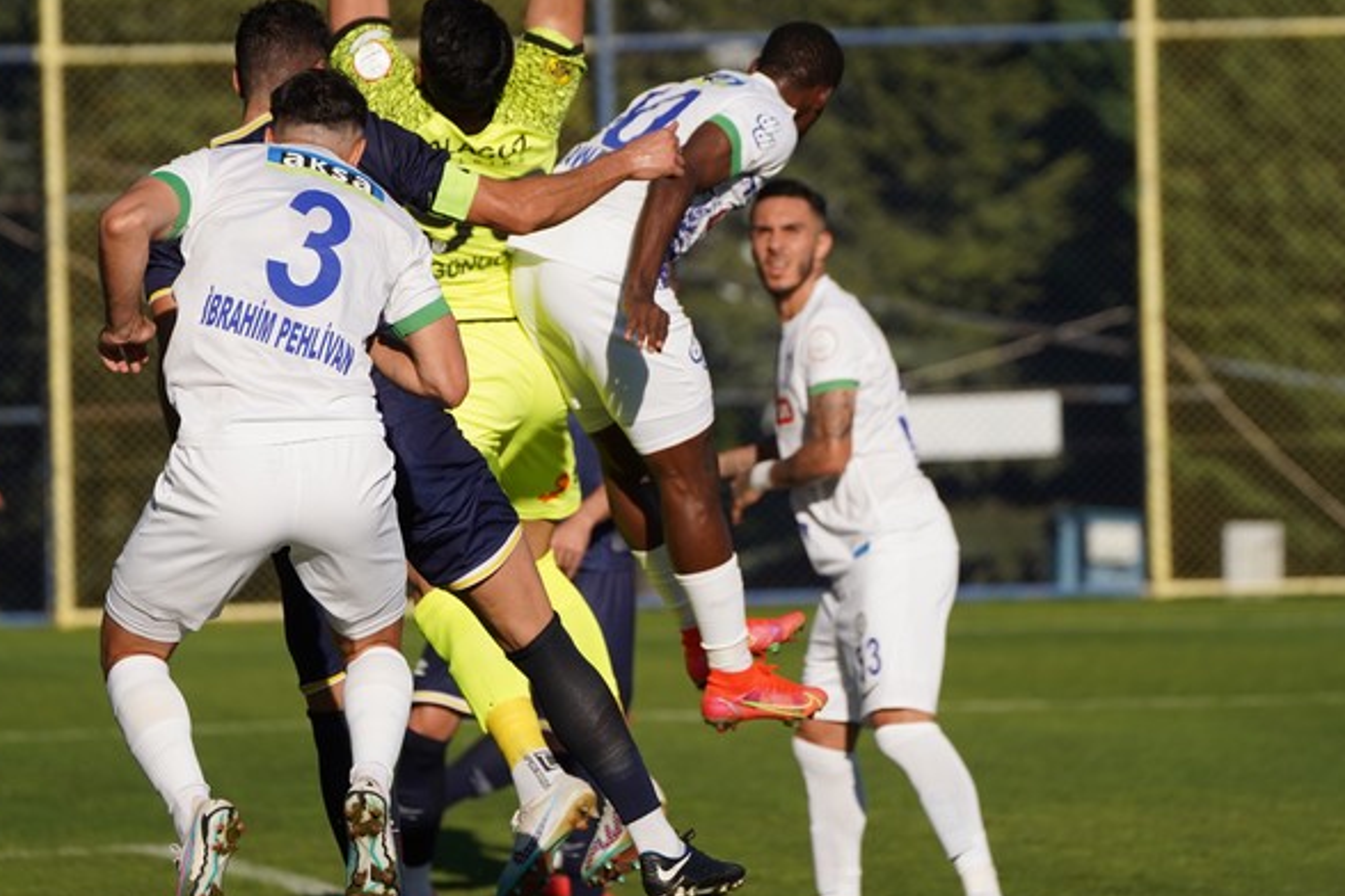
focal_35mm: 341
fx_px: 12739
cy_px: 355
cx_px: 592
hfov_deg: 6.0
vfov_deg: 4.0
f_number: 5.6
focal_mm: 271
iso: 320
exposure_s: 1/2000
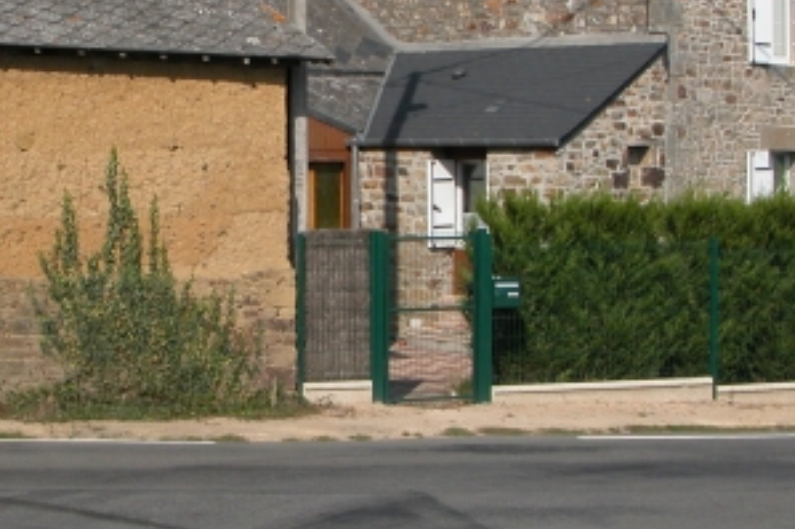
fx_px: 1832
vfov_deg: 16.4
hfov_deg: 24.1
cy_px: 159
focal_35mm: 83
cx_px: 168
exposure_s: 1/383
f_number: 7.1
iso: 100
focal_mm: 8.9
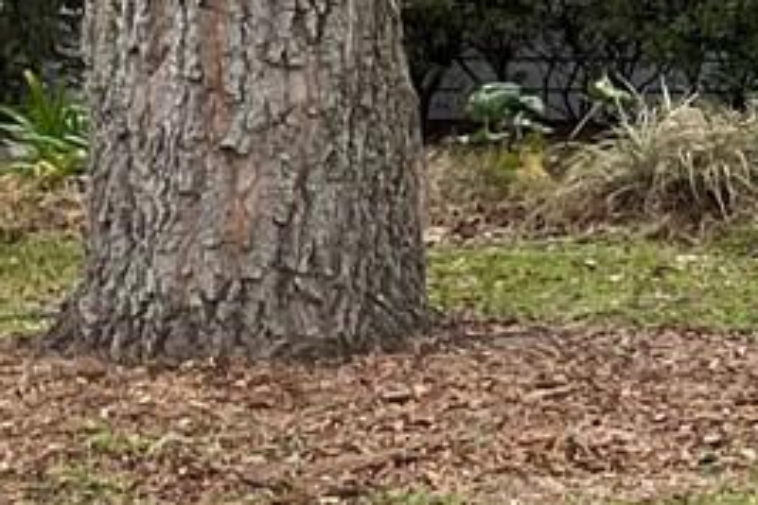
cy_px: -255
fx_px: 3284
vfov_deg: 8.6
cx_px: 2109
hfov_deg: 10.3
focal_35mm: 156
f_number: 1.6
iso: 32
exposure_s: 1/223
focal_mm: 5.1
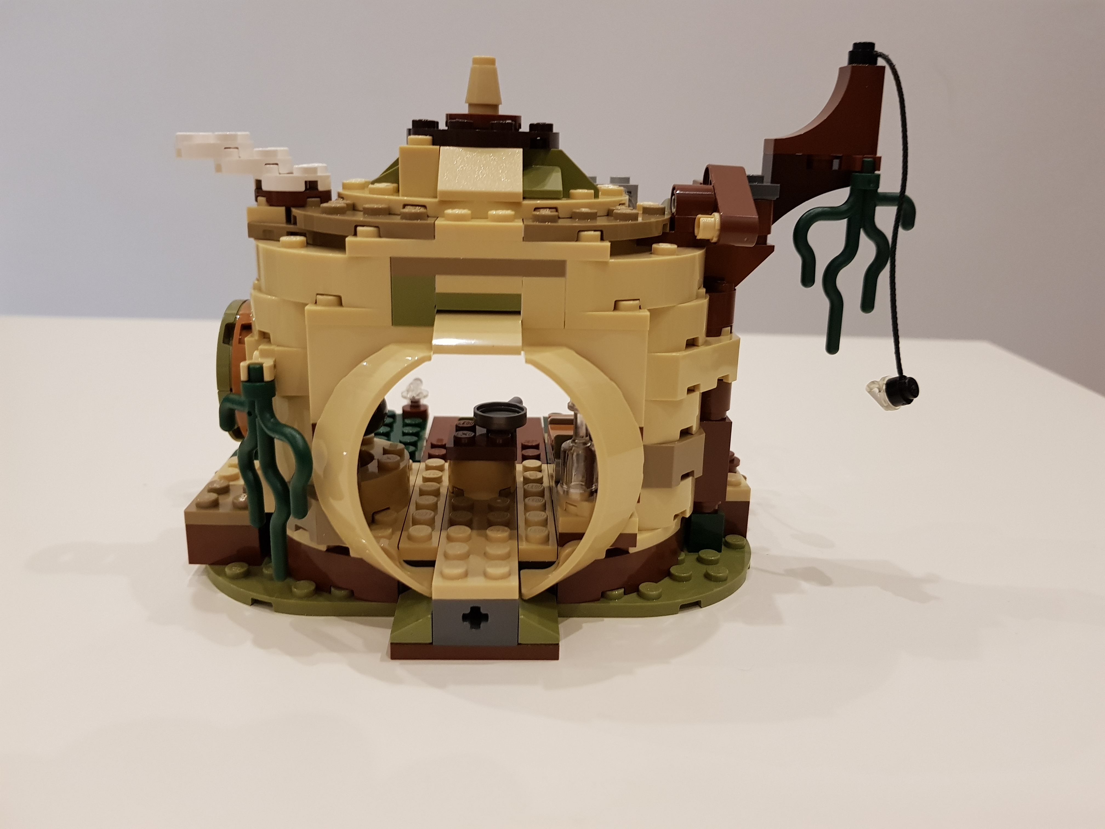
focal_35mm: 26
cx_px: 552
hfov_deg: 67.3
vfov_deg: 53.1
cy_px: 414
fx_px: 830
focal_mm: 4.2
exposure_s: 1/33
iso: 250
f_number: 1.7
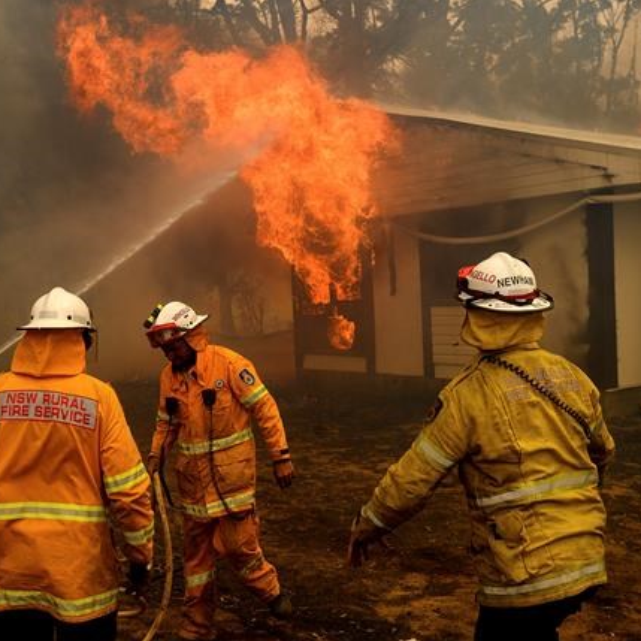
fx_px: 943
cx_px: 227
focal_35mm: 45
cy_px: 320
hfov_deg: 37.2
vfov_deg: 37.6
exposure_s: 1/1500
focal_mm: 35
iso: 200
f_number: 4.8
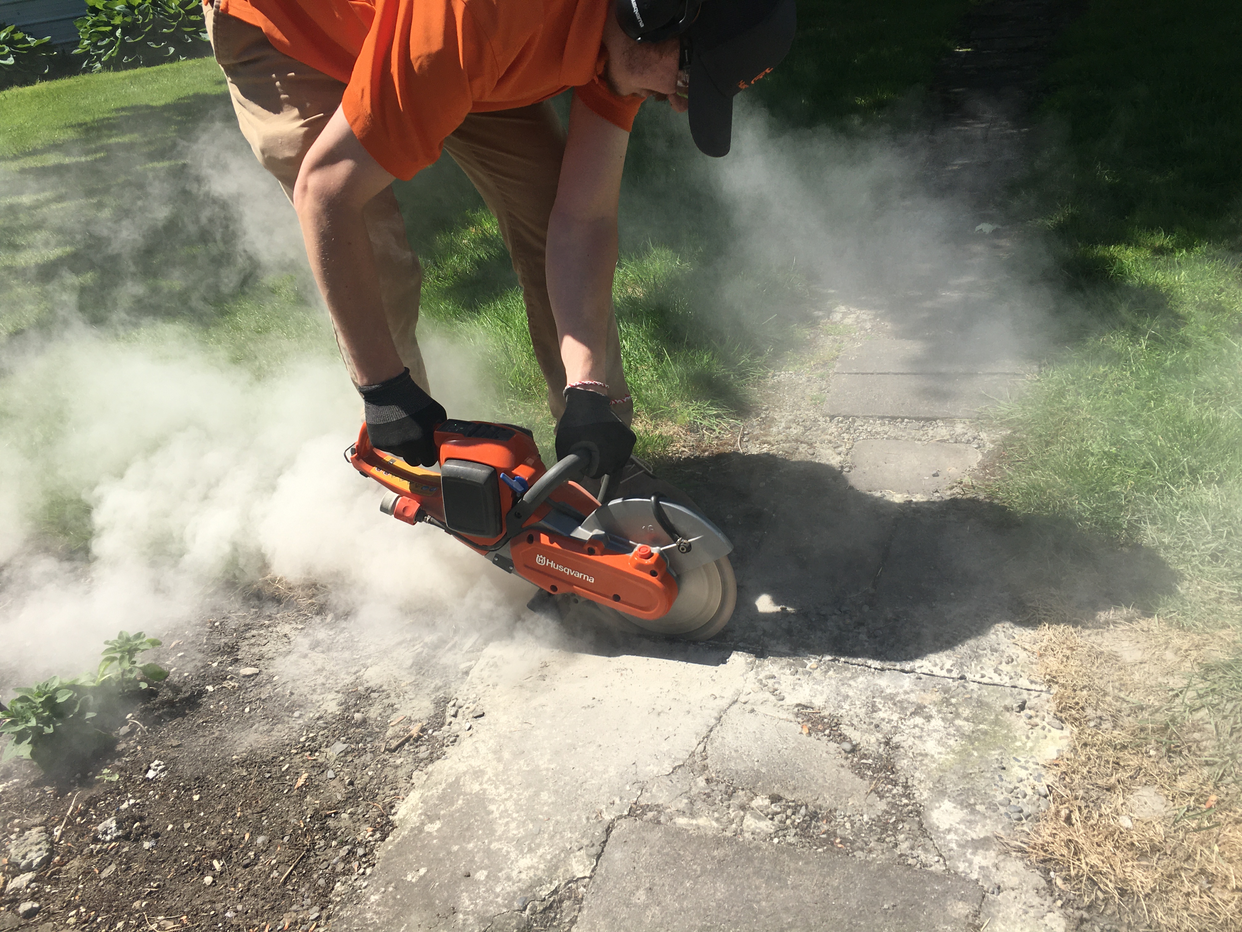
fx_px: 1041
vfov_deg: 48.2
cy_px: 466
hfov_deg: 61.7
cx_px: 621
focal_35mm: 29
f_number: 2.2
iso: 25
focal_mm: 4.15
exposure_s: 1/1326
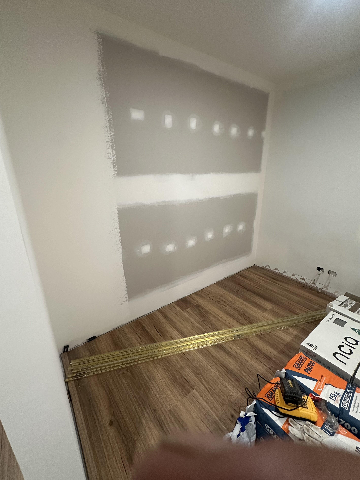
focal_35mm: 15
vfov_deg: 98.2
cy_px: 235
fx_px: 208
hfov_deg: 81.7
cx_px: 178
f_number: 2.2
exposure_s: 1/60
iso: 250
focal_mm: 2.22
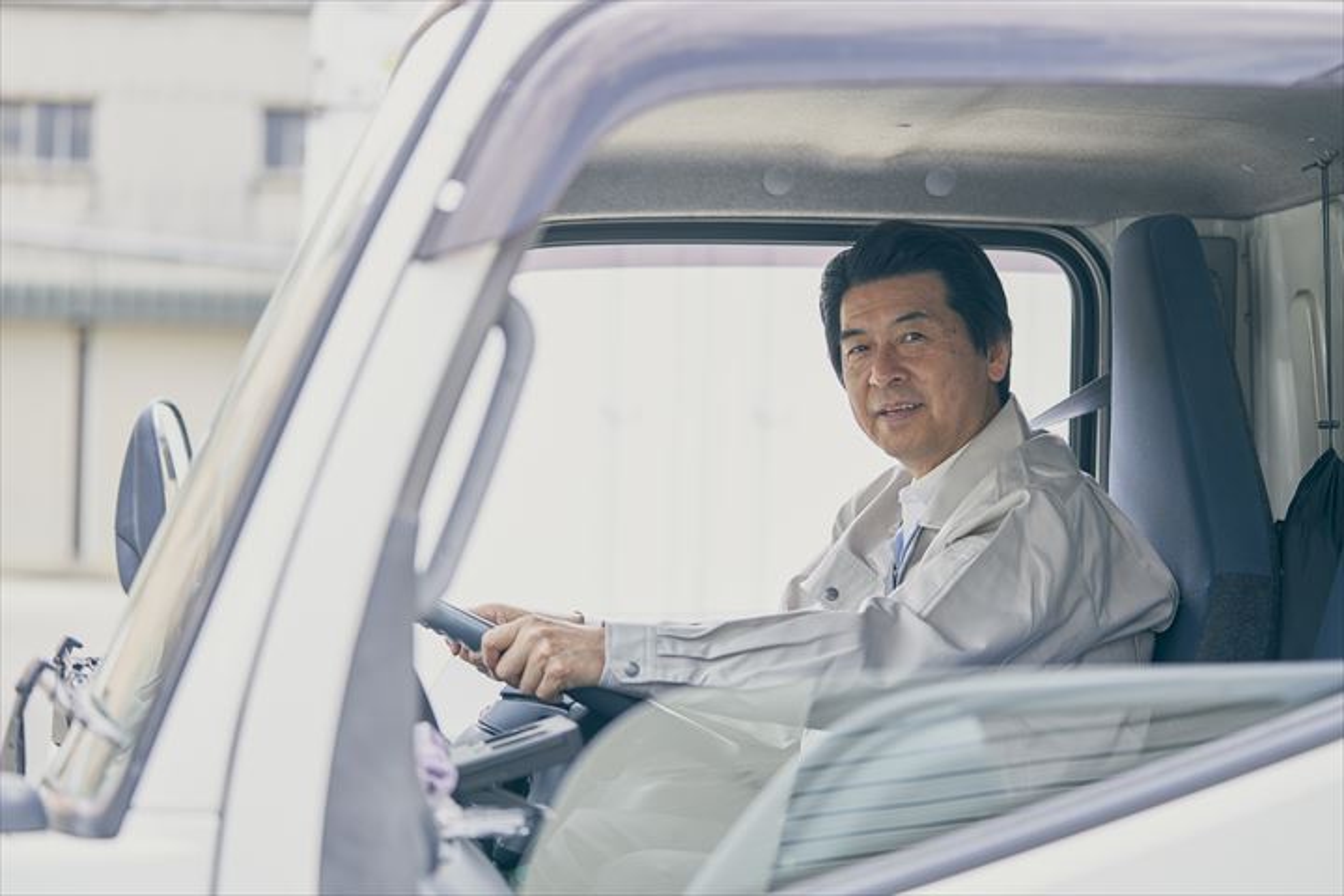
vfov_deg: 16.7
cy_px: 448
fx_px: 3061
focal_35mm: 82
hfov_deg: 24.8
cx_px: 672
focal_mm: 82
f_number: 2.8
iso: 100
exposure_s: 1/200
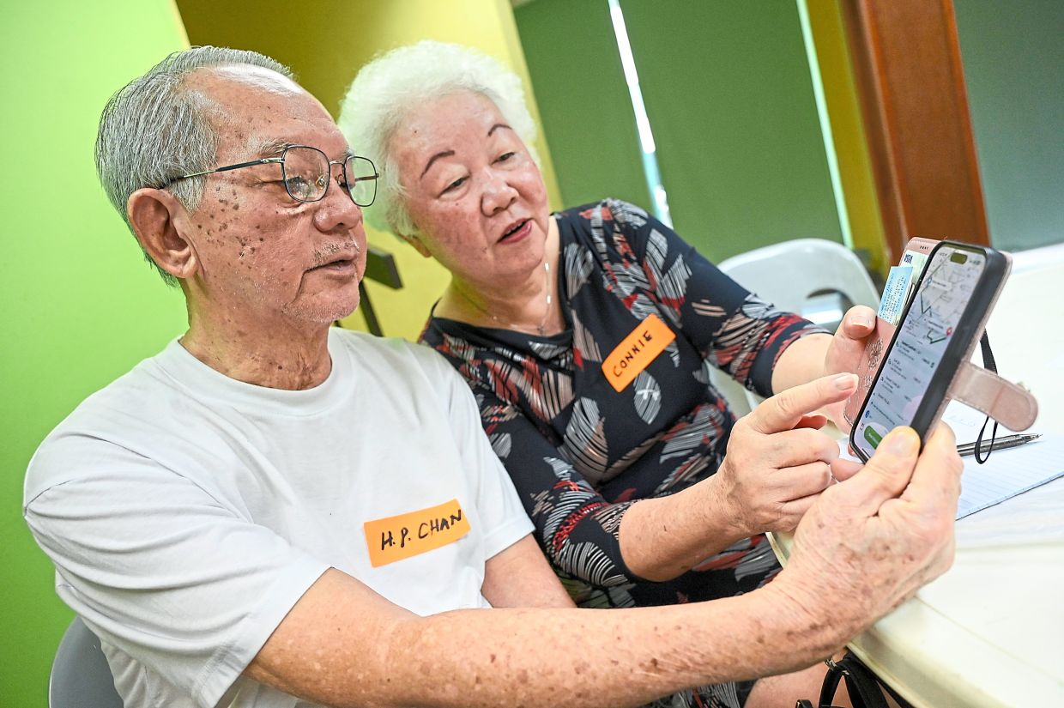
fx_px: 709
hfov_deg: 73.8
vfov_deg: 53.1
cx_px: 532
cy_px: 354
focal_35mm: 24
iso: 2000
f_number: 4
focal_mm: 24
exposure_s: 1/200
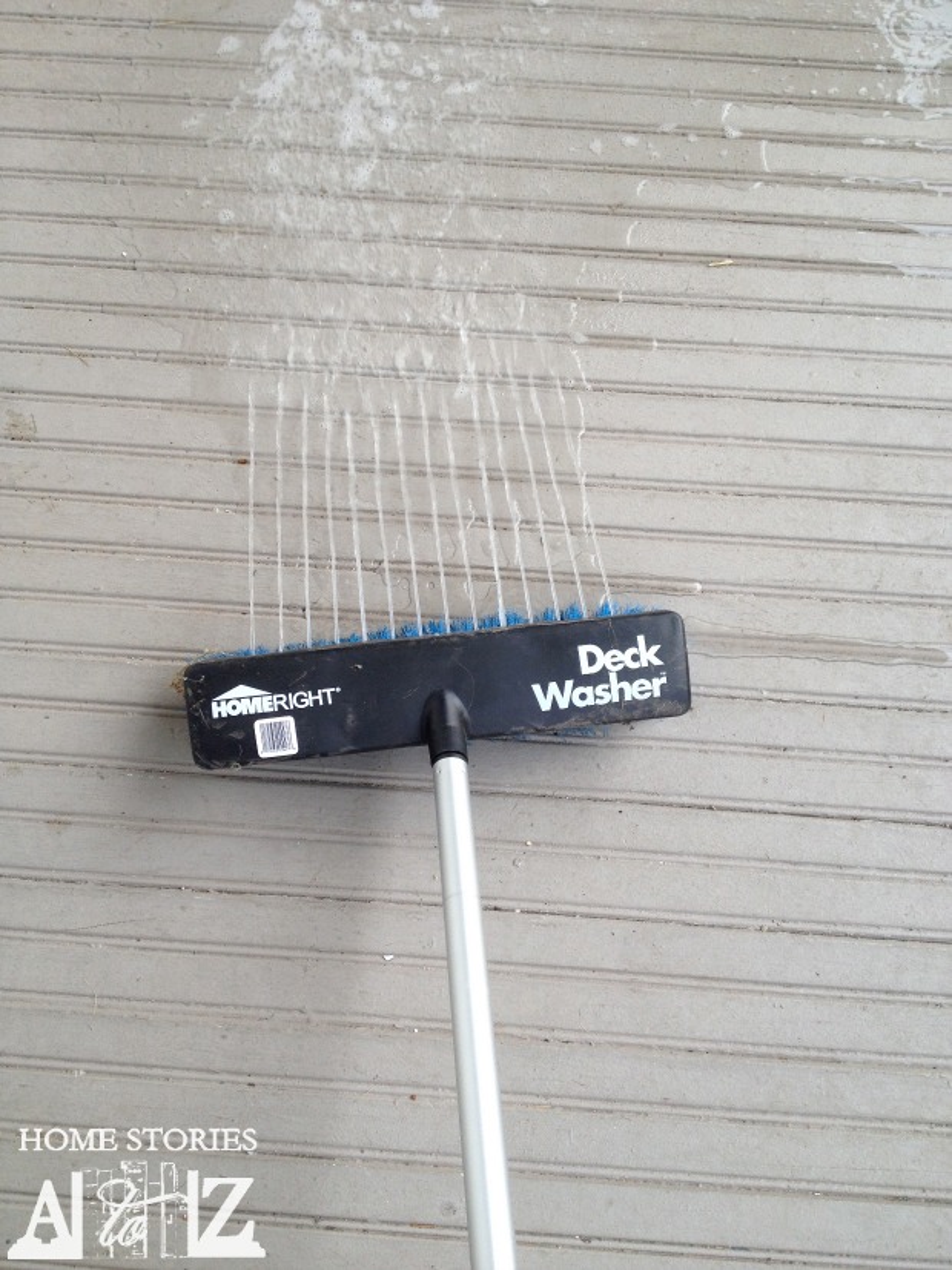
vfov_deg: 52.6
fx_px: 1284
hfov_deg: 40.7
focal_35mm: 35
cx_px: 476
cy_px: 635
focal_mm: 4.28
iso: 50
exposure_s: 1/139
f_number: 2.4
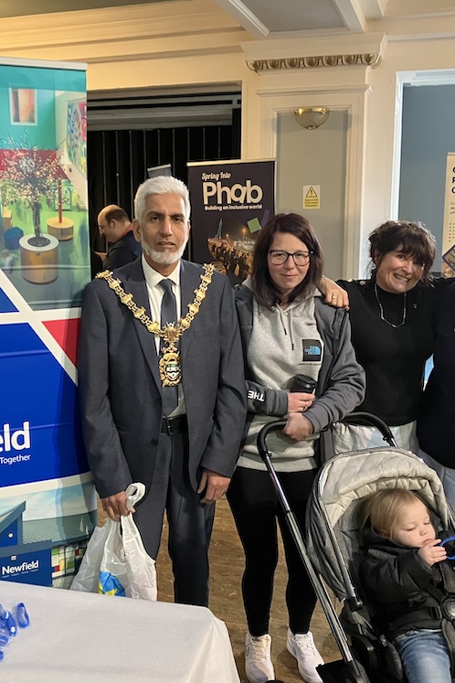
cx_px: 215
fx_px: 739
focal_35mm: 39
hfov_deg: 34.2
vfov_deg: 49.6
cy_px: 341
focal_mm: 3.99
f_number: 1.8
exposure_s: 1/24
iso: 500
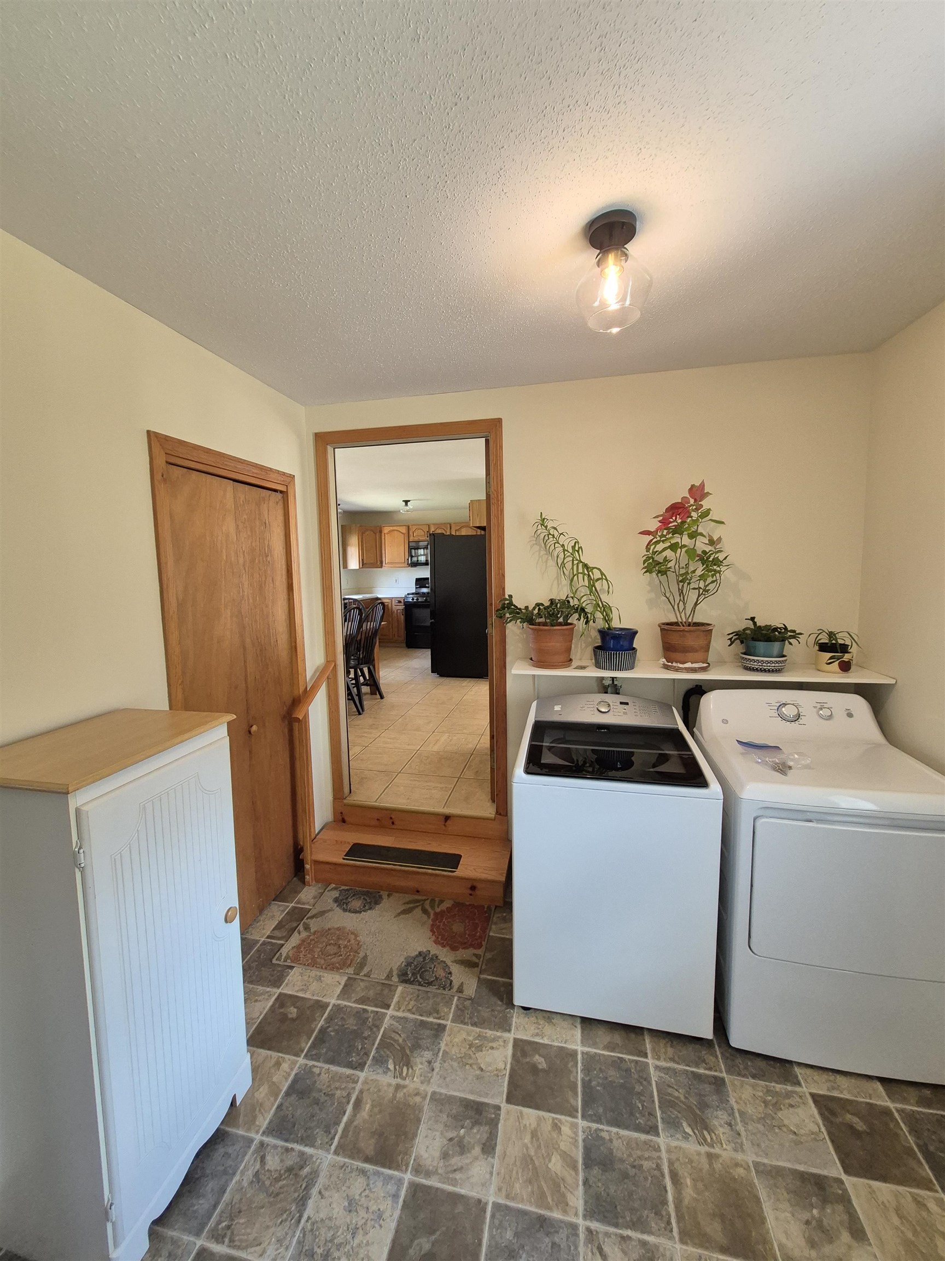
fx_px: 473
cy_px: 630
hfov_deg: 89.9
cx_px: 472
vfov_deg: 106.2
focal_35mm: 13
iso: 400
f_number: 2.2
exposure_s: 1/60
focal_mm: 1.74
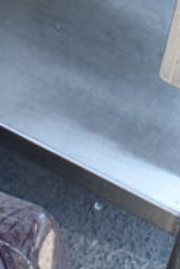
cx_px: -75
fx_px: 1115
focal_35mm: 149
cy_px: -148
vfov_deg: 13.0
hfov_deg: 9.0
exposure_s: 1/100
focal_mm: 20
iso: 100
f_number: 5
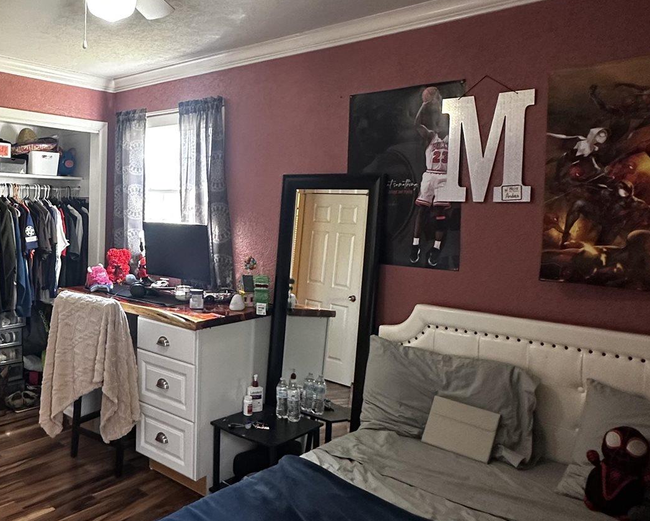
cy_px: 223
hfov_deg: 56.5
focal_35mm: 30
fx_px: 577
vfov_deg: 48.4
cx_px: 180
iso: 320
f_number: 2.2
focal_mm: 2.22
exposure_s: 1/60
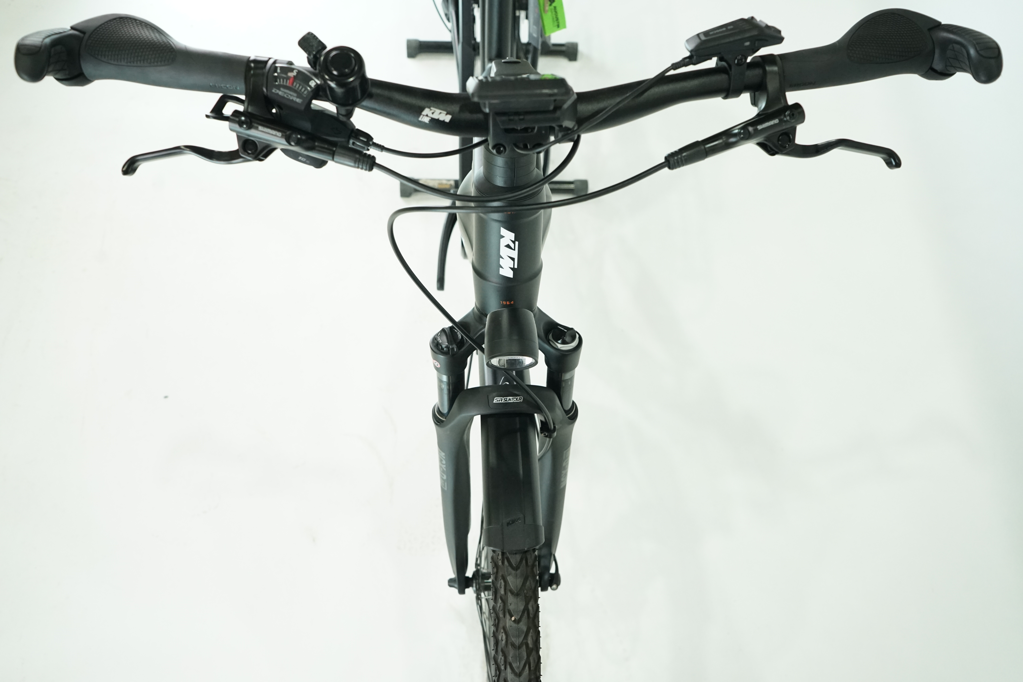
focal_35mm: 29
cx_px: 512
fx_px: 824
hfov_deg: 63.7
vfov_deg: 45.0
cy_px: 341
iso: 2500
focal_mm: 29
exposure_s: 1/200
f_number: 5.6
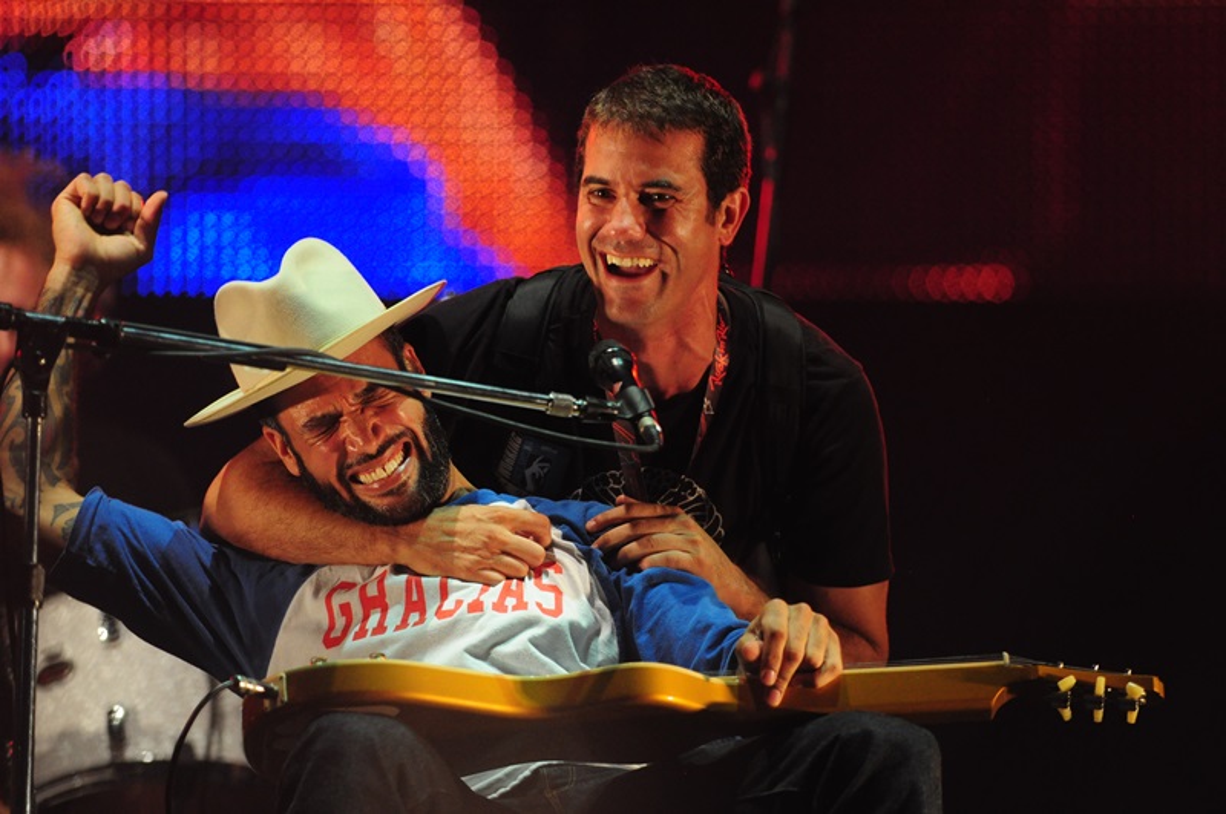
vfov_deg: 3.0
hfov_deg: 4.6
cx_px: 613
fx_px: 15303
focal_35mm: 450
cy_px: 407
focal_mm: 300
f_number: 2.8
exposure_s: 1/320
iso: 1600
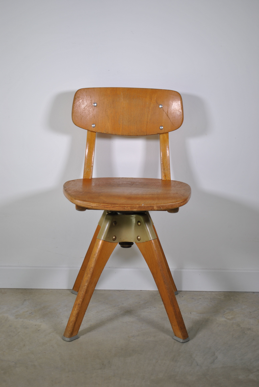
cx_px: 130
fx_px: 581
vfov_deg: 36.8
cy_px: 194
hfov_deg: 25.1
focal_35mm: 54
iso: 100
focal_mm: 36
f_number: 5
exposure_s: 1/50
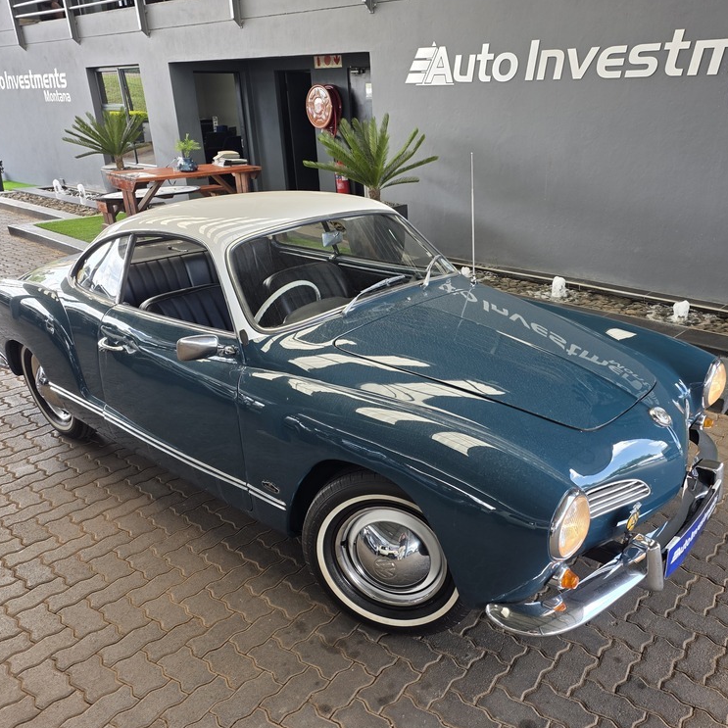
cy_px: 373
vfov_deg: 57.3
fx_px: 666
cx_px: 444
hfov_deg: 56.8
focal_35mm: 28
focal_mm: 6.25
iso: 80
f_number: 1.7
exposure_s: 1/180
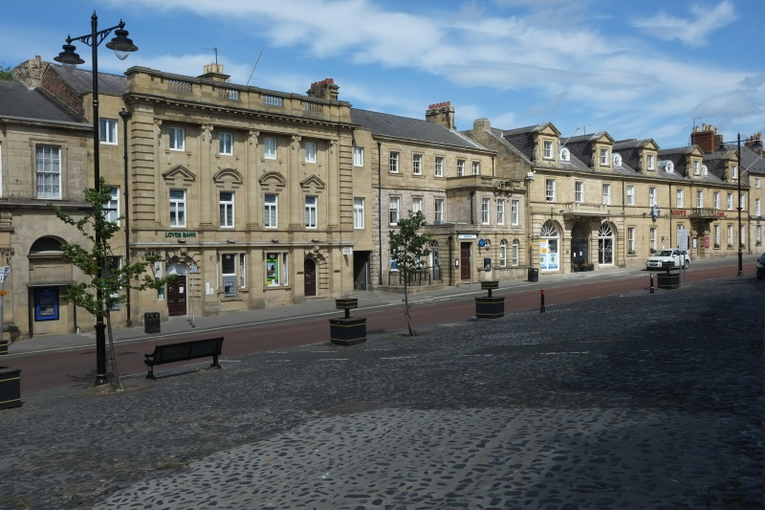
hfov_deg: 54.4
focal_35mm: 35
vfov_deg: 37.8
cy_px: 255
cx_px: 382
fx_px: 744
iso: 200
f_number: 9
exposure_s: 1/350
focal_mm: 23
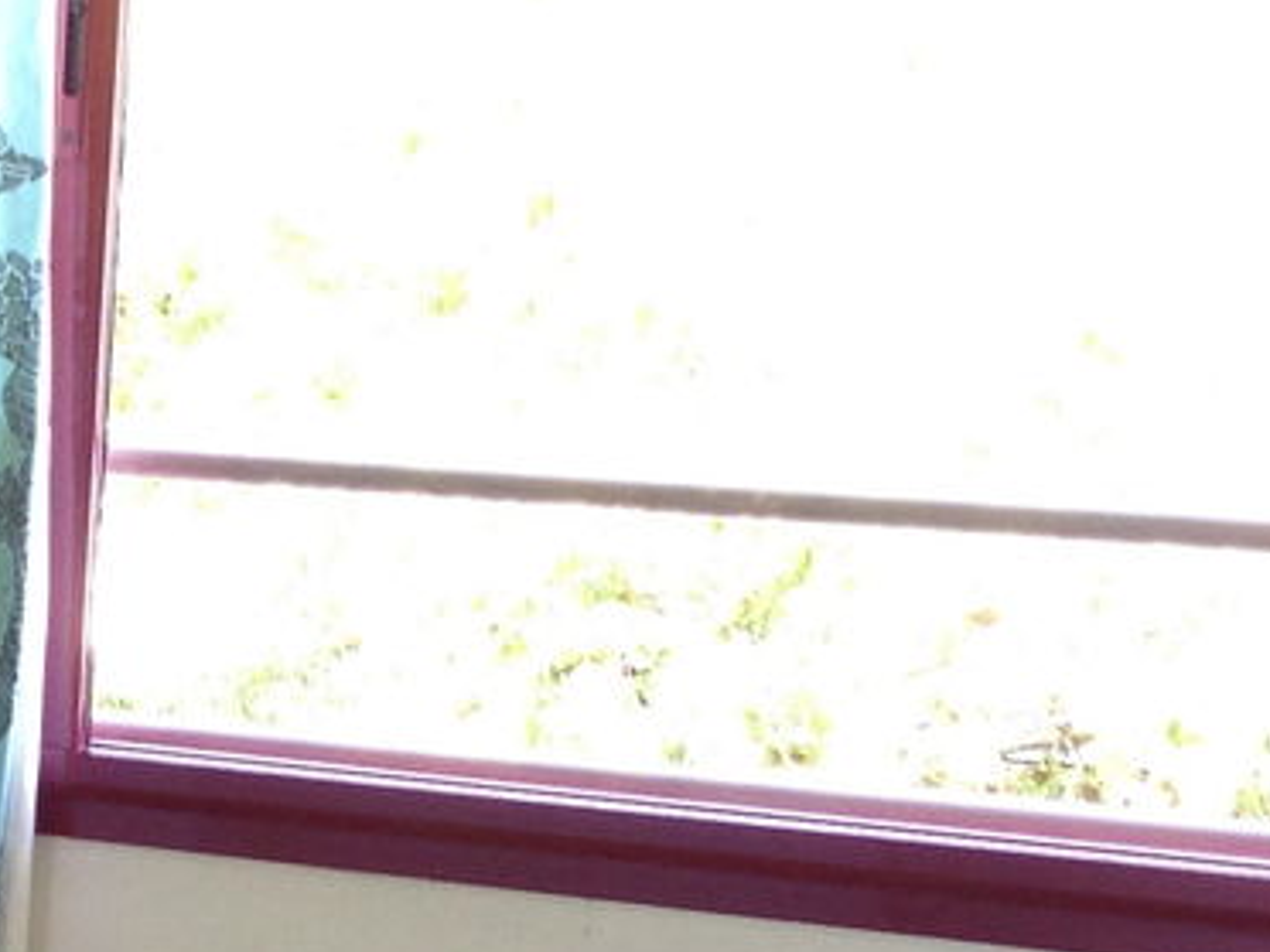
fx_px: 5210
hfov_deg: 12.7
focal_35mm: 142
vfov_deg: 10.4
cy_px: 809
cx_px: -1004
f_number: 2.4
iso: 64
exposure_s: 1/20
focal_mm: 4.12
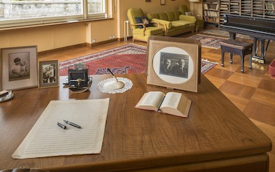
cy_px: 46
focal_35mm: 22
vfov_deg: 53.0
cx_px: 165
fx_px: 165
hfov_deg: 78.8
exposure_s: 1.4
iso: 100
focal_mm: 21
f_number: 19
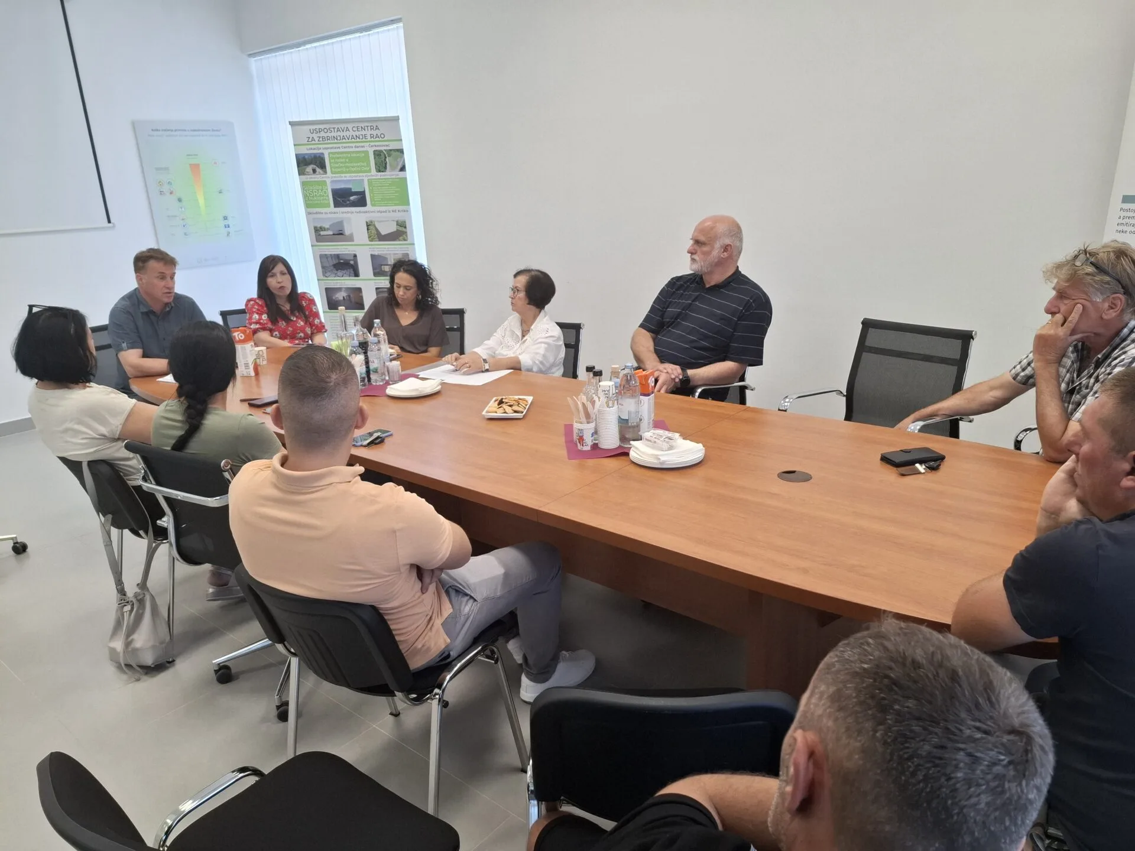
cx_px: 568
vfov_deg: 58.9
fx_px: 754
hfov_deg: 73.9
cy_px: 426
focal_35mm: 23
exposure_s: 1/100
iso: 80
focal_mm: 5.54
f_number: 1.8
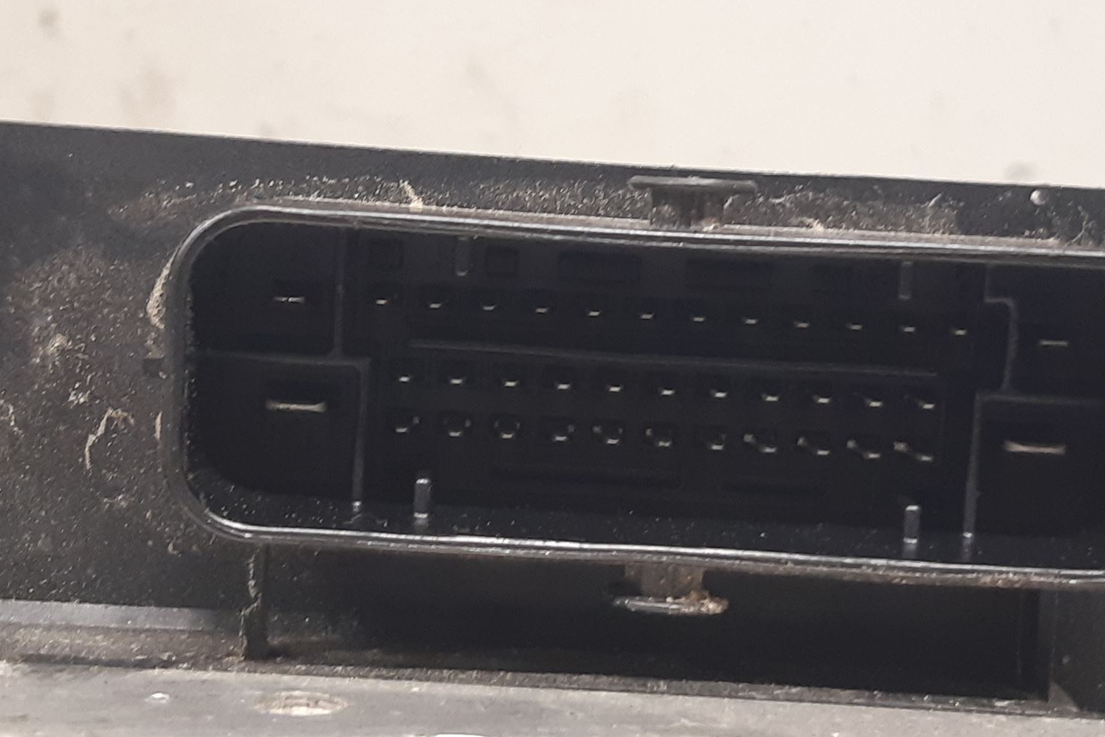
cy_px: 427
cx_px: 571
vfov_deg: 35.9
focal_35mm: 37
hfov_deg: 51.9
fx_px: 1136
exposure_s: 1/25
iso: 200
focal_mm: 3.93
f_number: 1.7
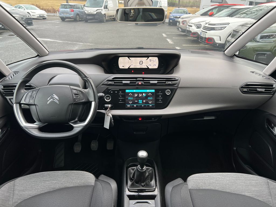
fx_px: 207
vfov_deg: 53.1
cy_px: 104
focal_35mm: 26
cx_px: 138
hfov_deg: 67.3
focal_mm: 5.7
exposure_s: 1/121
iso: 125
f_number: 1.5
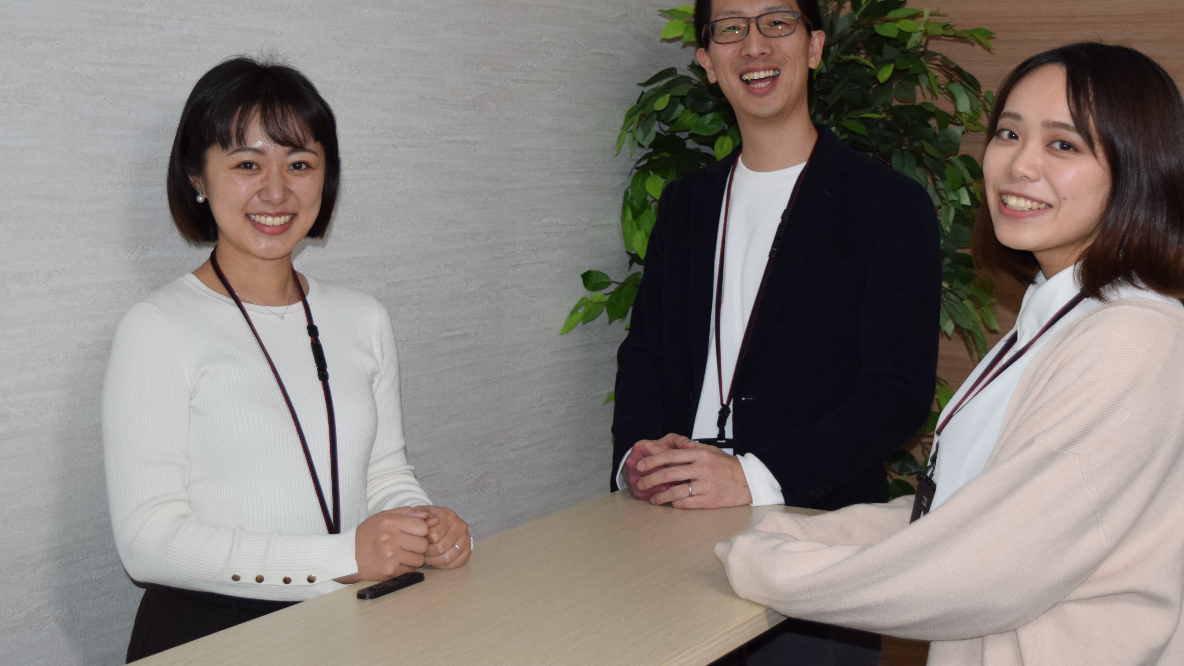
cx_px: 661
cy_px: 212
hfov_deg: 38.0
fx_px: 1717
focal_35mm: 55
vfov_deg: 21.9
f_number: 4.5
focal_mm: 27
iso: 800
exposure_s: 1/80
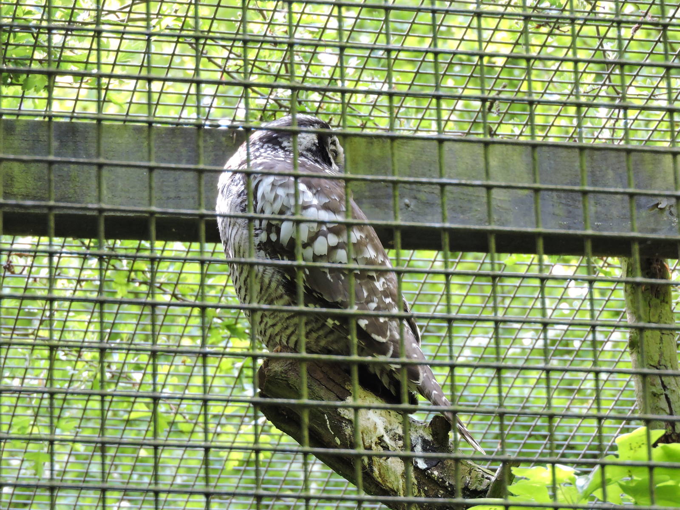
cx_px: 340
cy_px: 255
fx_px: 3929
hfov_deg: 9.9
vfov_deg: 7.4
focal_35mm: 200
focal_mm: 35.8
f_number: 5.3
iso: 400
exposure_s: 1/30
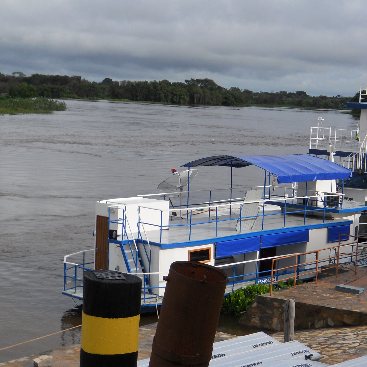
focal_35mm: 76
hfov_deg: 22.6
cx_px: 263
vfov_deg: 22.8
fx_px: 912
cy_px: 162
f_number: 6.8
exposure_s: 1/320
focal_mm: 8.3
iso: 80
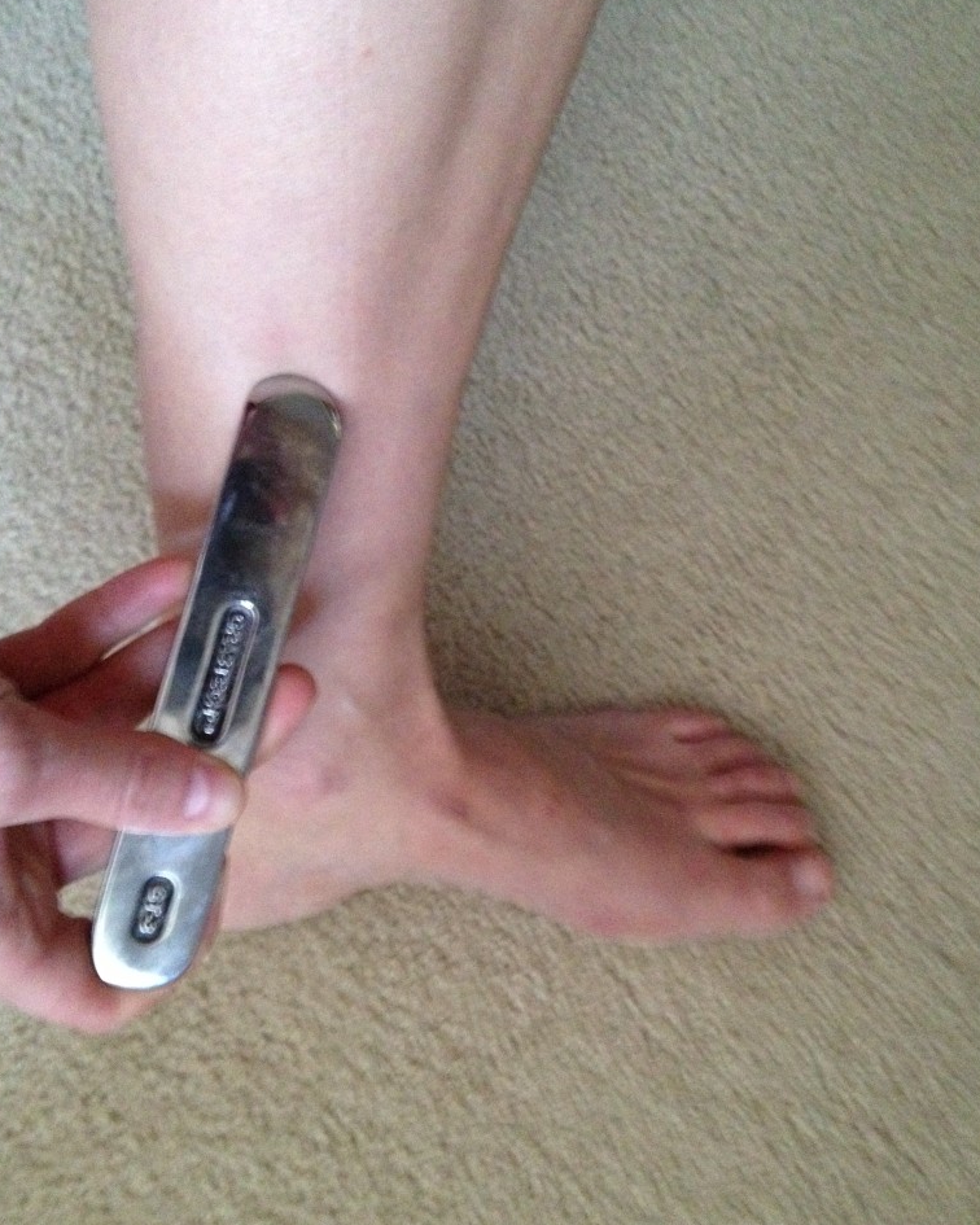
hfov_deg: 40.1
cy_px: 655
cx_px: 494
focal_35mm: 37
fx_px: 1341
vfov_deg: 49.0
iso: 640
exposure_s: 1/15
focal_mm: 4.28
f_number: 2.4
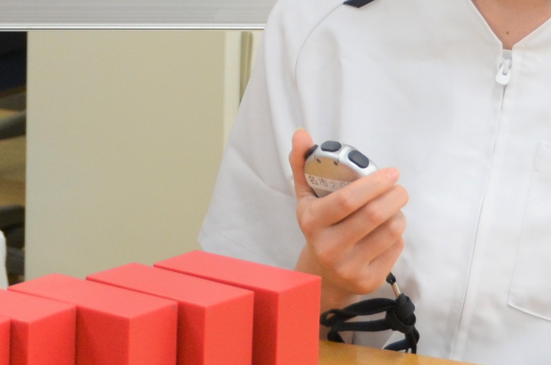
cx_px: 78
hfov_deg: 9.5
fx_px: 3299
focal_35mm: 216
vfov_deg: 6.2
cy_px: -298
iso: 640
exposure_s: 1/60
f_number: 4.2
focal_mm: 32
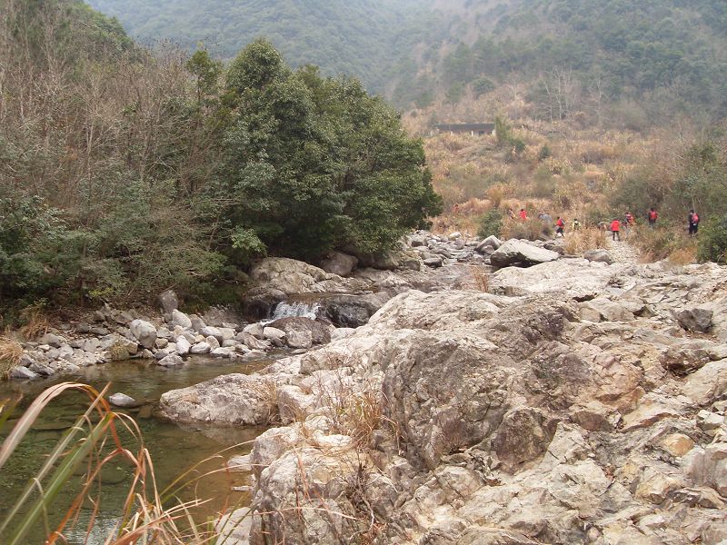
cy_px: 272
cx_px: 364
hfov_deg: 50.1
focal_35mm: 37
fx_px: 777
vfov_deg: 38.7
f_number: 2.8
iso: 80
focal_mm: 6.3
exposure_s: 1/90
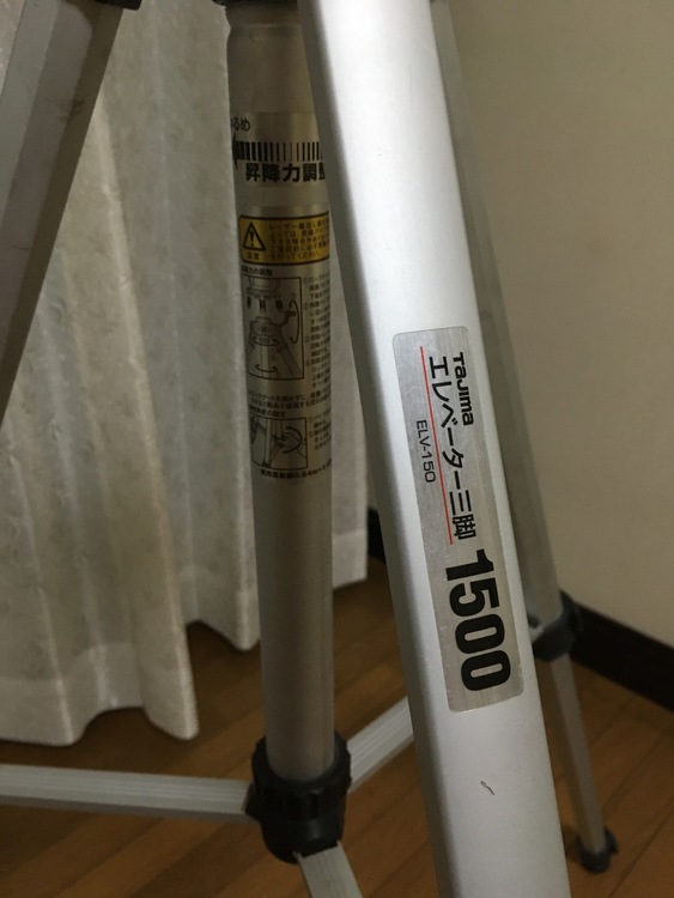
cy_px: 449
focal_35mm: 29
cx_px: 337
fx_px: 752
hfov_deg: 48.3
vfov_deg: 61.6
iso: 200
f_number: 2.2
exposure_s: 1/33
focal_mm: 4.15
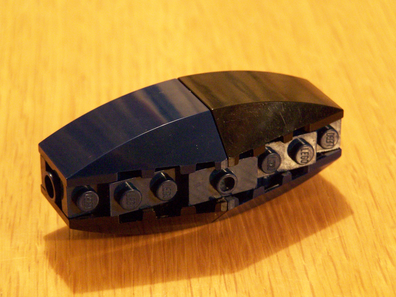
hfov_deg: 15.4
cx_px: 198
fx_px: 1464
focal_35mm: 128
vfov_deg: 11.6
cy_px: 148
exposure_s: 1/8
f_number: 3.6
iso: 400
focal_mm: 21.2
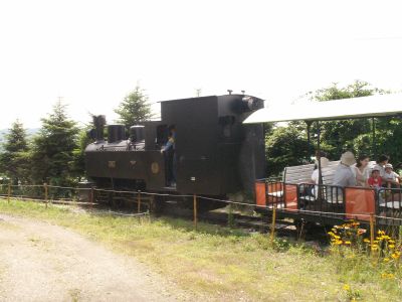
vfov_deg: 38.7
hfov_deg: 50.1
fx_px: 430
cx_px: 201
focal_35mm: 37
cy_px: 151
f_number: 7.1
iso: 125
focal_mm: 7.7
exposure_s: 1/200
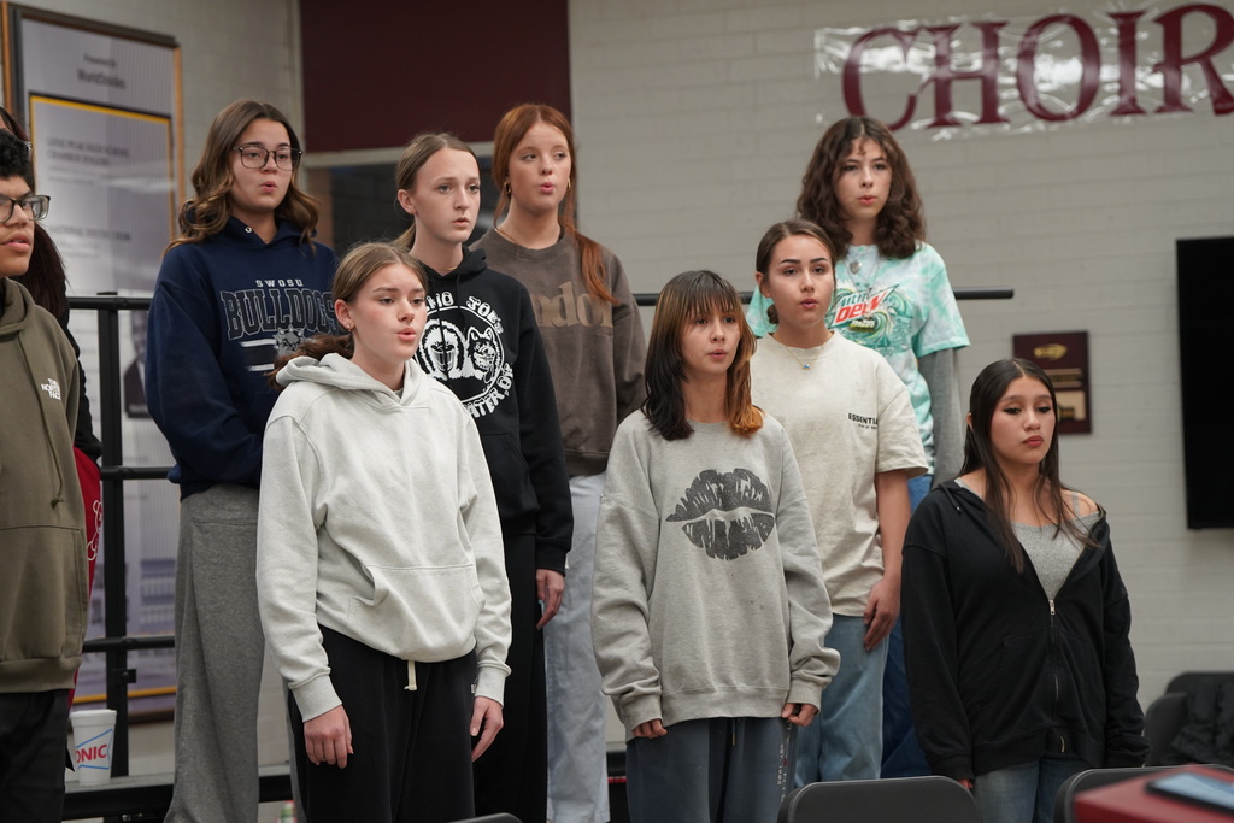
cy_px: 412
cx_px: 617
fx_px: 4216
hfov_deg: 16.7
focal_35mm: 123
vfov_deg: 11.1
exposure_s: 1/160
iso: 1600
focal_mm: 123
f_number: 4
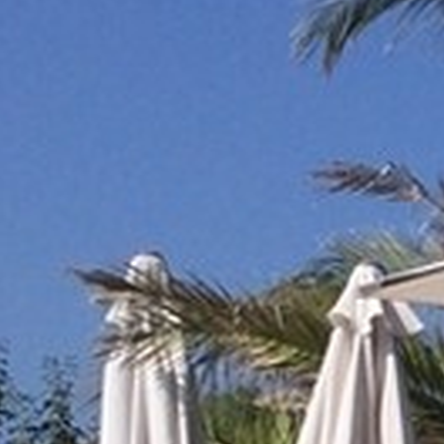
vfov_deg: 8.2
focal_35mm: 199
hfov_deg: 8.1
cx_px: 1097
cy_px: 1009
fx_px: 2888
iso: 32
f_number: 2.2
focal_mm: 4.15
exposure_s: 1/3425
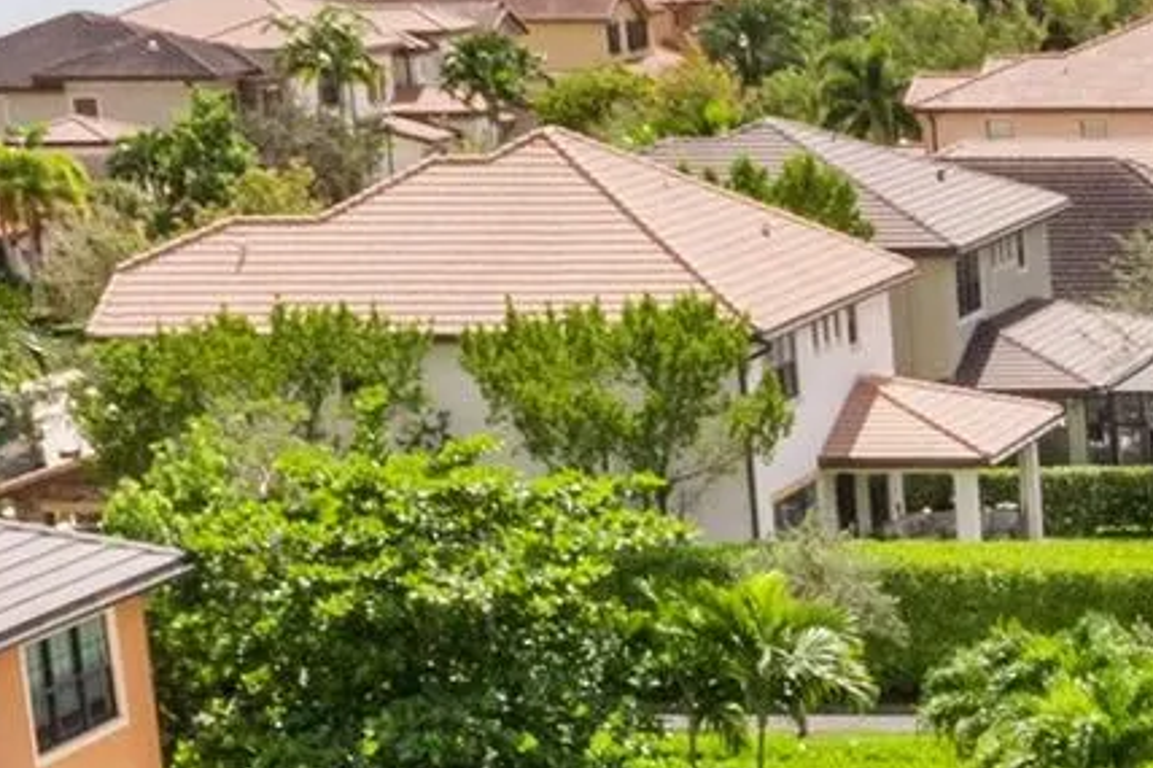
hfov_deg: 13.9
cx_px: 1969
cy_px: 1182
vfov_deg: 9.9
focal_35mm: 134
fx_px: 4290
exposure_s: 1/400
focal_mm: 10.26
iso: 400
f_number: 11
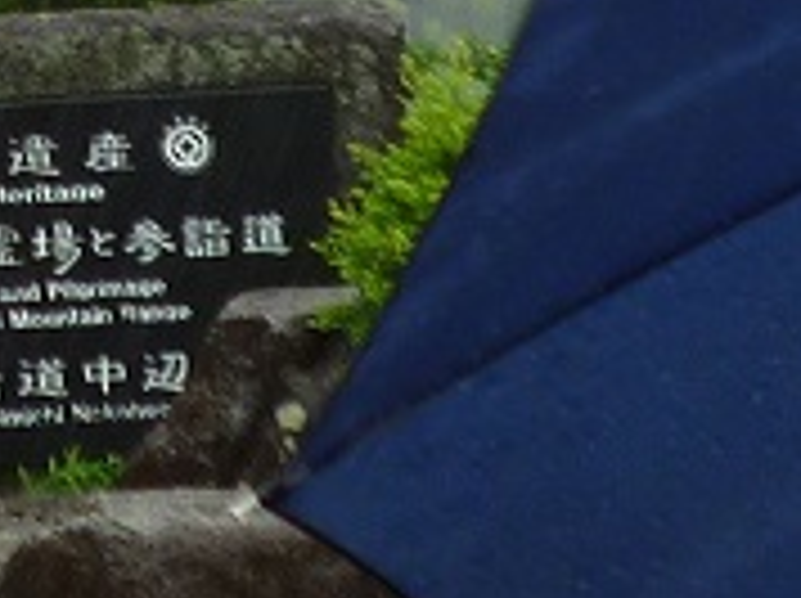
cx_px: -549
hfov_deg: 7.1
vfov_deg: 5.3
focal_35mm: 274
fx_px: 6332
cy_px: -391
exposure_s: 1/60
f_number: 4
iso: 80
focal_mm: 6.8
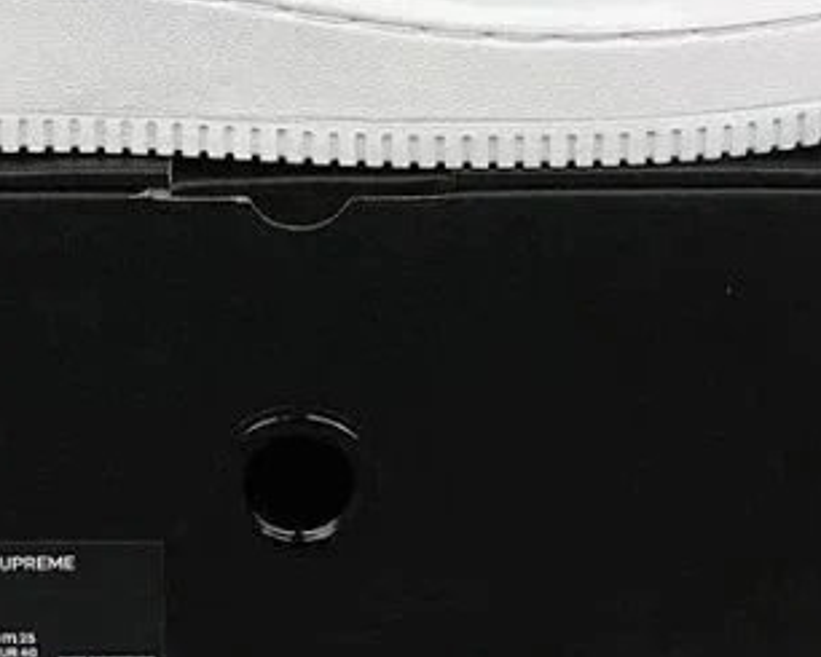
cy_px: -11
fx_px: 1920
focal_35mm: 79
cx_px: 274
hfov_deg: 24.0
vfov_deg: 18.9
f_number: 2.4
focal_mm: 3.3
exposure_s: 1/119
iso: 25
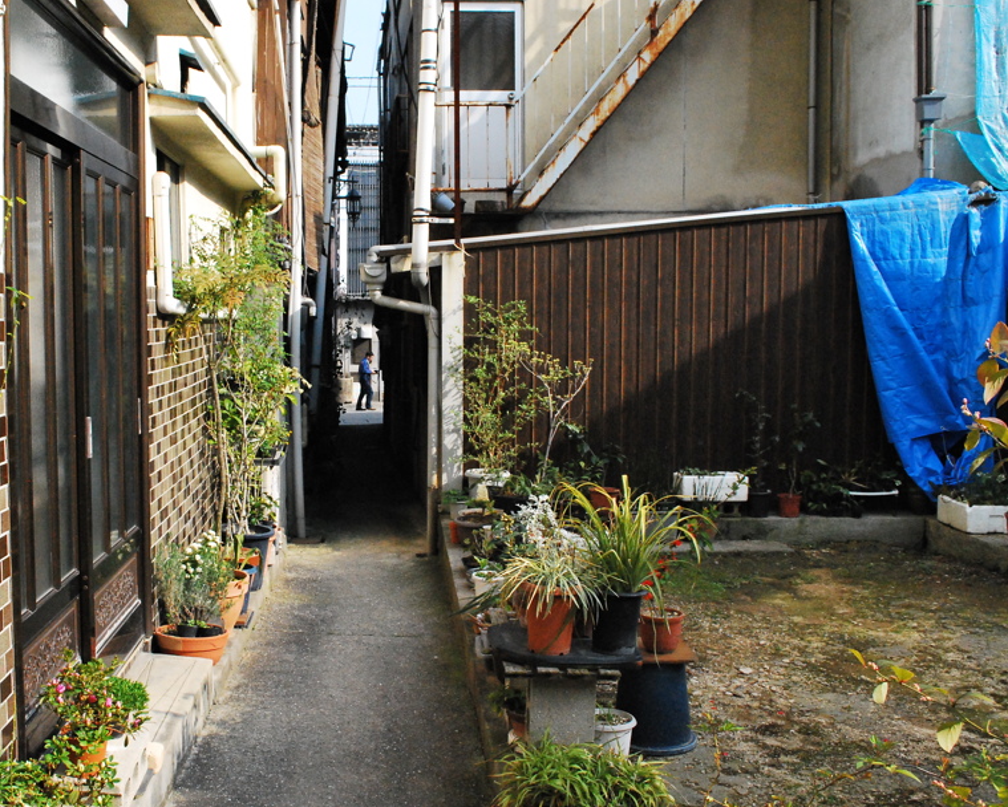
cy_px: 390
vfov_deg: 39.2
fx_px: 1134
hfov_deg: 47.3
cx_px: 359
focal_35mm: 38
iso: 1600
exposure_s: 1/2000
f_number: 8
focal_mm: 20
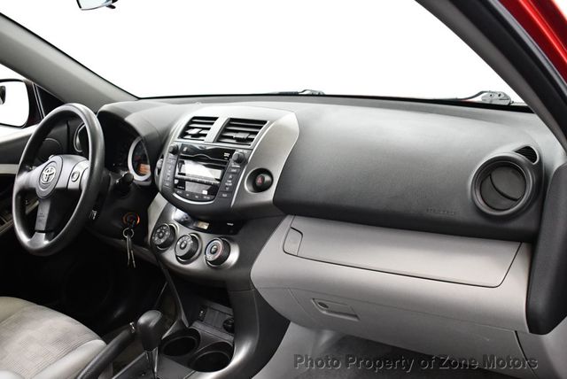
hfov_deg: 53.1
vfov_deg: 36.9
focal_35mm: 36
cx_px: 284
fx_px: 568
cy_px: 190
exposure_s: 1/125
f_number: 3.5
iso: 3200
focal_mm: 18
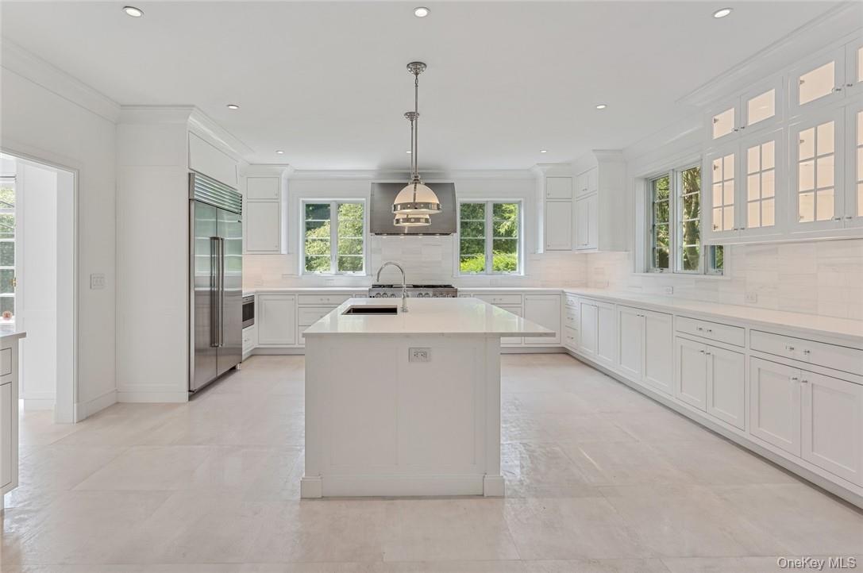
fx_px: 395
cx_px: 432
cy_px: 286
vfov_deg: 71.9
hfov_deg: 95.0
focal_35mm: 16
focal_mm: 16.5
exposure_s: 1/10
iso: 200
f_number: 11
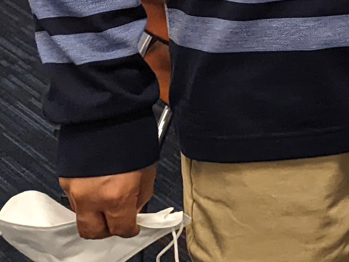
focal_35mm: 127
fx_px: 1280
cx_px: 783
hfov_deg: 12.7
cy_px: -271
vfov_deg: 10.6
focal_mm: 6.81
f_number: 1.85
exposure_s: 1/226
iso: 1083
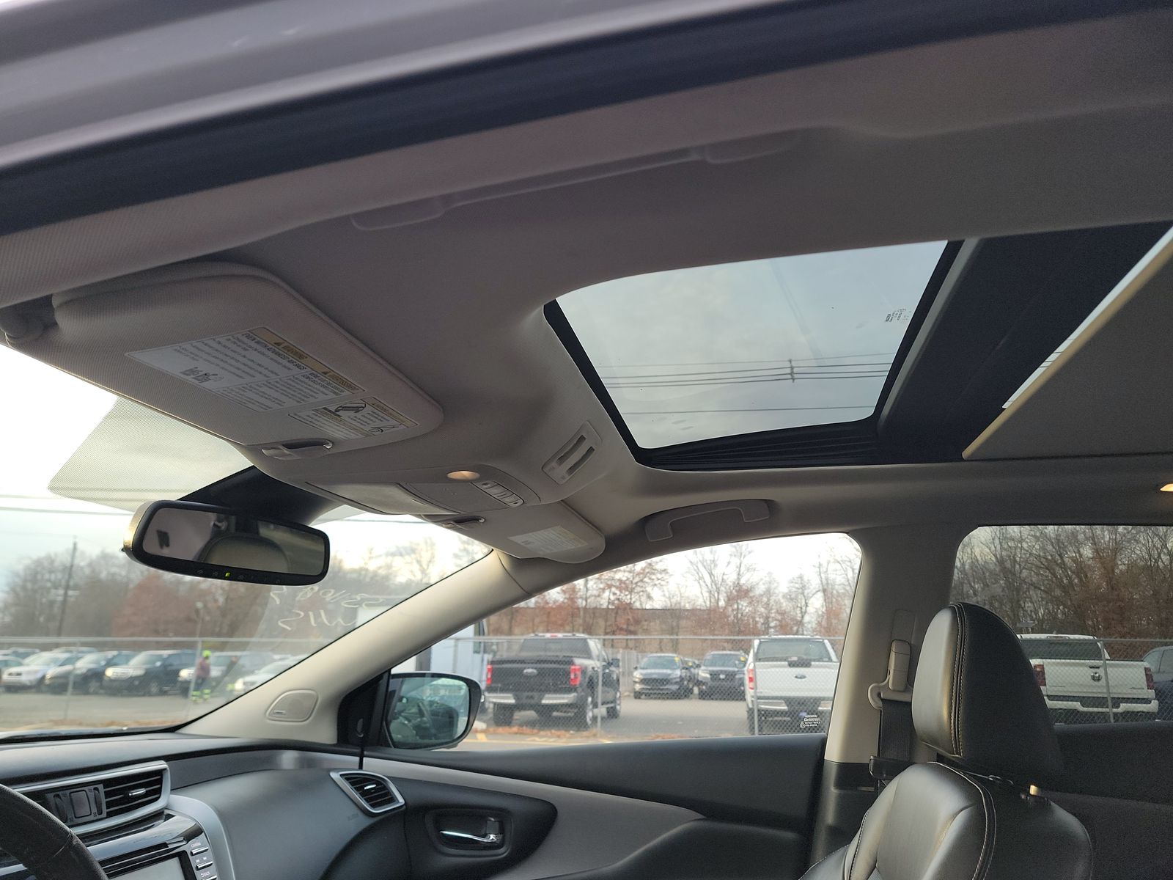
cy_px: 440
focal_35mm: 24
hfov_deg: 71.6
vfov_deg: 56.8
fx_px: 813
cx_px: 586
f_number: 1.8
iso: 73
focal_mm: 6.7
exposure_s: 1/59
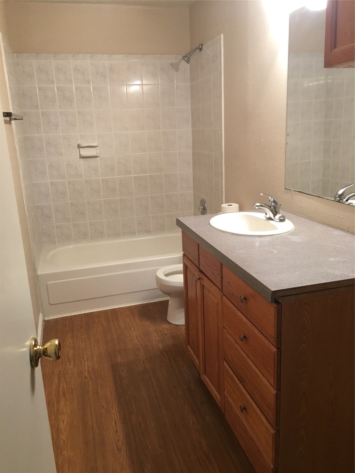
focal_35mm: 29
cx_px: 178
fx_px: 397
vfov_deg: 61.7
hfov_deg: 48.2
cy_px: 236
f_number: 2.2
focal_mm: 4.15
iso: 40
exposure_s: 1/15
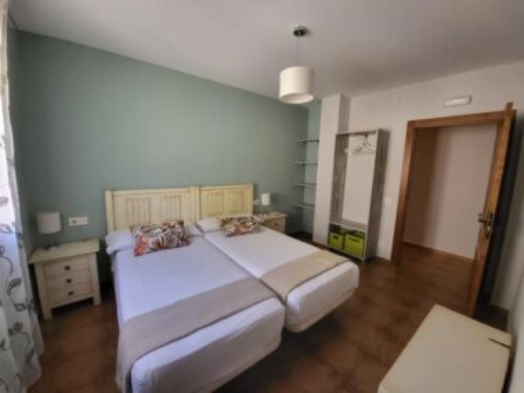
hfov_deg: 106.2
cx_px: 262
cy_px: 196
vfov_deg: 89.9
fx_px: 197
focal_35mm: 13
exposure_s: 1/33
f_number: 2.2
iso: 320
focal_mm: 1.74
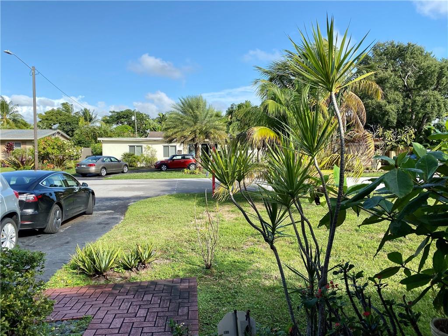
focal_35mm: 26
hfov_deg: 67.3
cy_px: 168
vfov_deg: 53.1
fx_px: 336
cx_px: 224
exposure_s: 1/1838
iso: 32
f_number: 1.8
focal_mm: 4.25
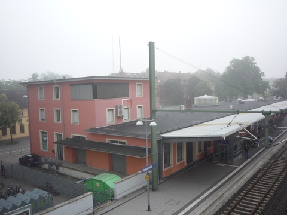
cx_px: 144
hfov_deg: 56.8
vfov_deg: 44.2
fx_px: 265
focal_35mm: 32
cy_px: 108
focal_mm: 5.2
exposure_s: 1/250
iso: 100
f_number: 4
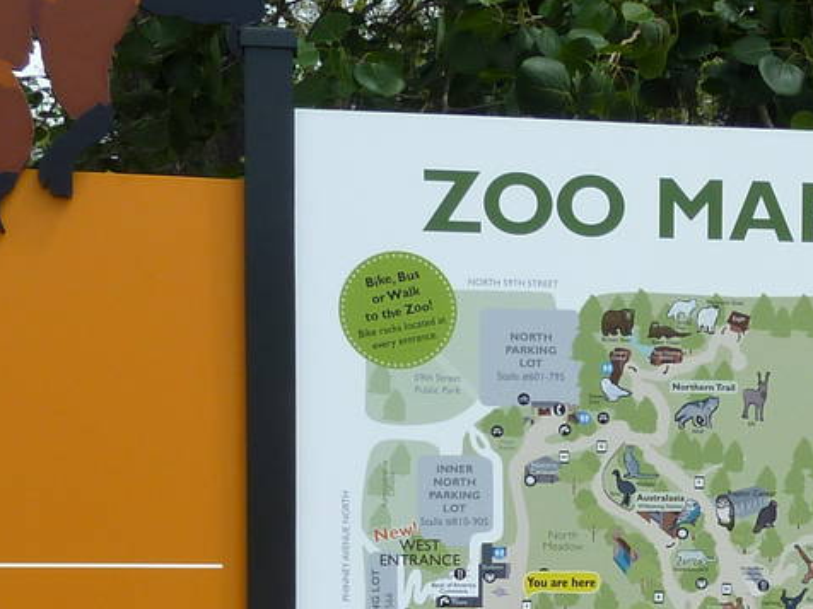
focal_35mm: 84
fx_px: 1973
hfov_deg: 22.9
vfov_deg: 17.1
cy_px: 638
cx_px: 668
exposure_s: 1/500
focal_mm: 4.1
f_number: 3.5
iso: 80
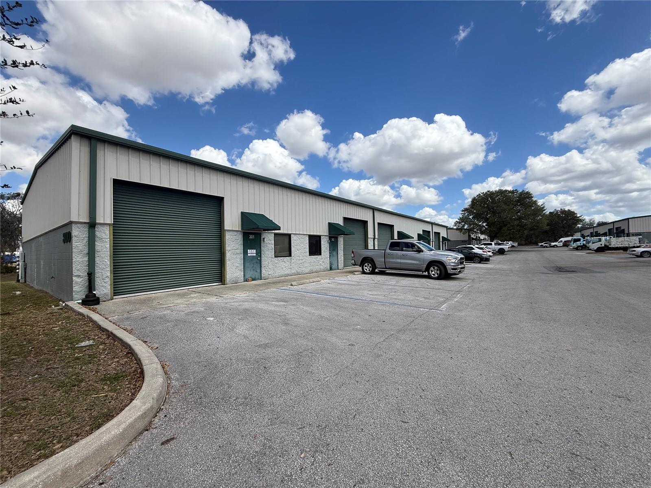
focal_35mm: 14
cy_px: 244
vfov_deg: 85.7
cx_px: 326
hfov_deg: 102.1
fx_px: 263
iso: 50
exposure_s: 1/2841
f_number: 2.2
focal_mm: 2.22
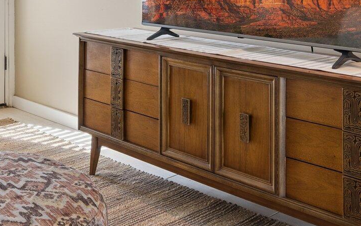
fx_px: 571
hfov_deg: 34.3
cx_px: 86
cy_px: -49
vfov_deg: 20.8
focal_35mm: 58
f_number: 8
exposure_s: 1/125
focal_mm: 20
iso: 320
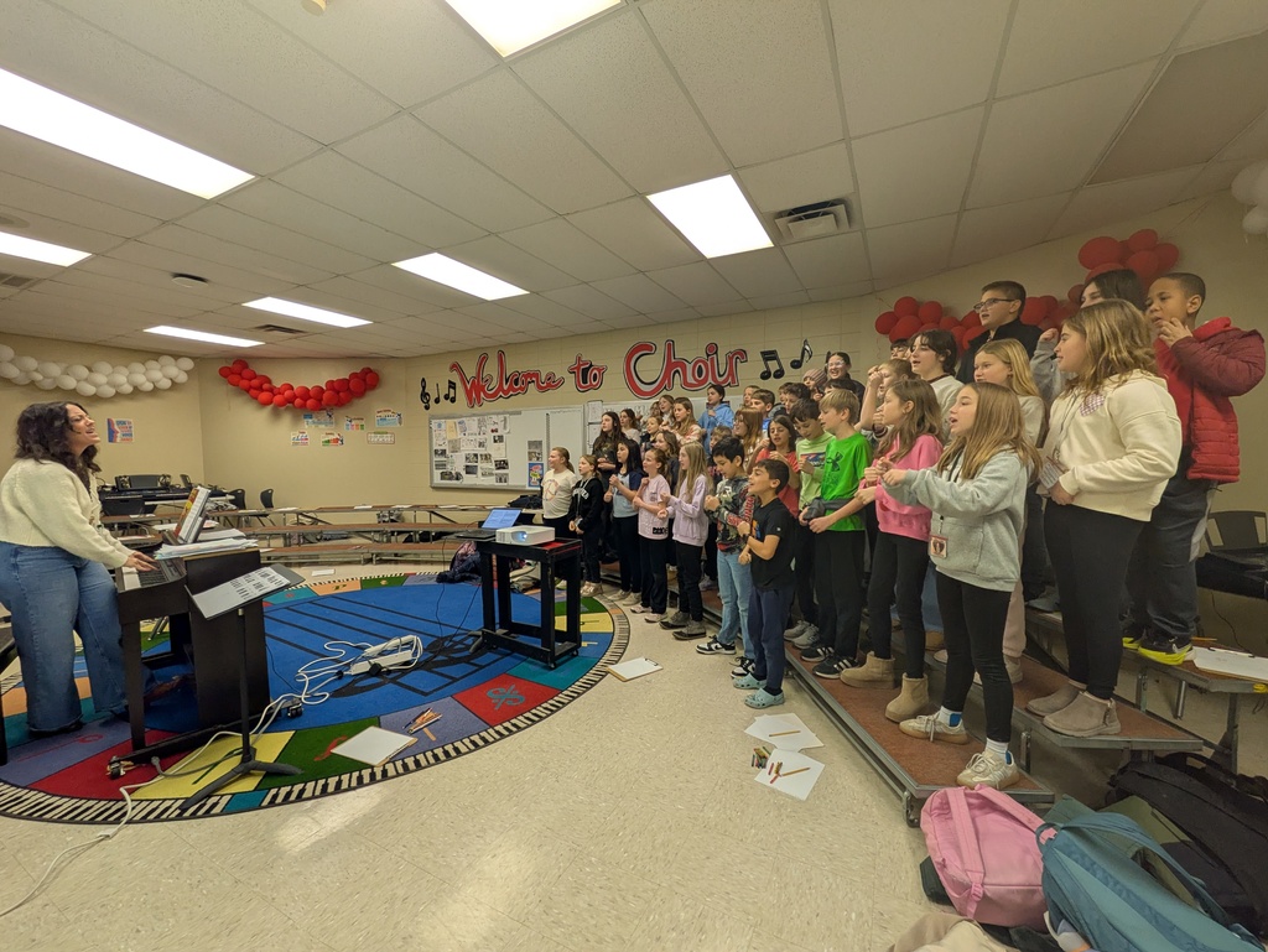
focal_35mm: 14
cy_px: 476
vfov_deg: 85.7
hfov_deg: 102.0
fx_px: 513
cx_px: 634
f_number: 2.2
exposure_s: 1/120
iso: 102
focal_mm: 1.83
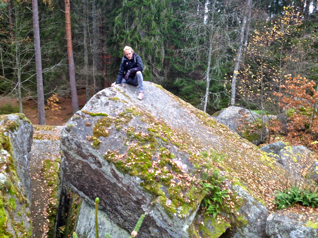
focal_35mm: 35
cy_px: 119
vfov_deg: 40.7
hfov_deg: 52.6
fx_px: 322
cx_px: 159
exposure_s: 1/20
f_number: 2.4
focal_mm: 4.28
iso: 50
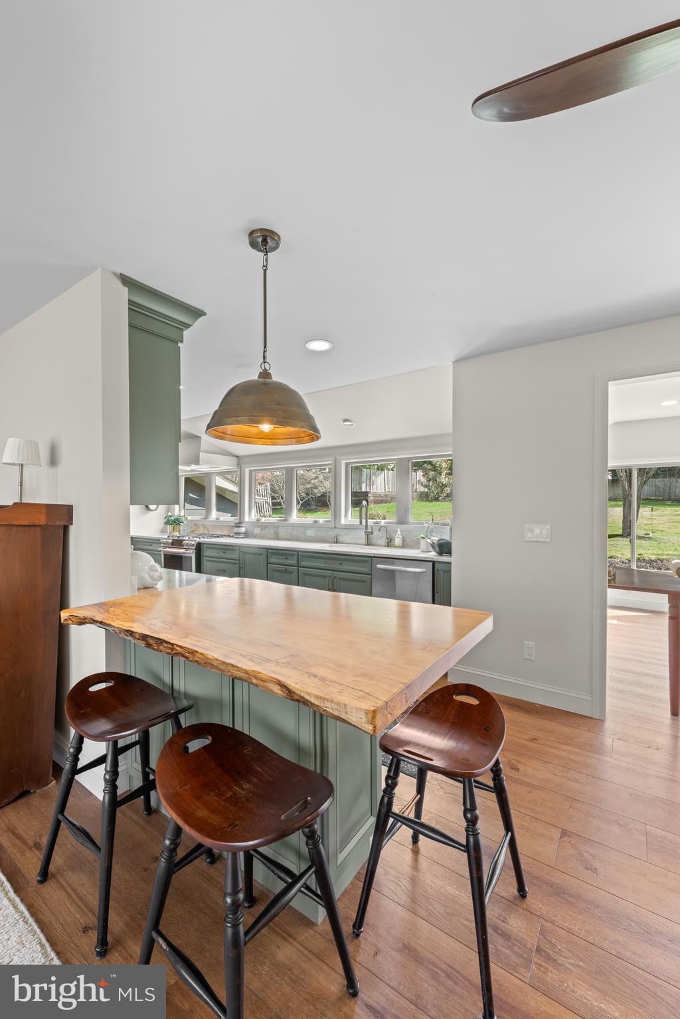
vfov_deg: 104.3
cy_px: 510
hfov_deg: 81.2
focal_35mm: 14
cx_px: 340
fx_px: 397
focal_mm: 14
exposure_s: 1/2
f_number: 11
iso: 500
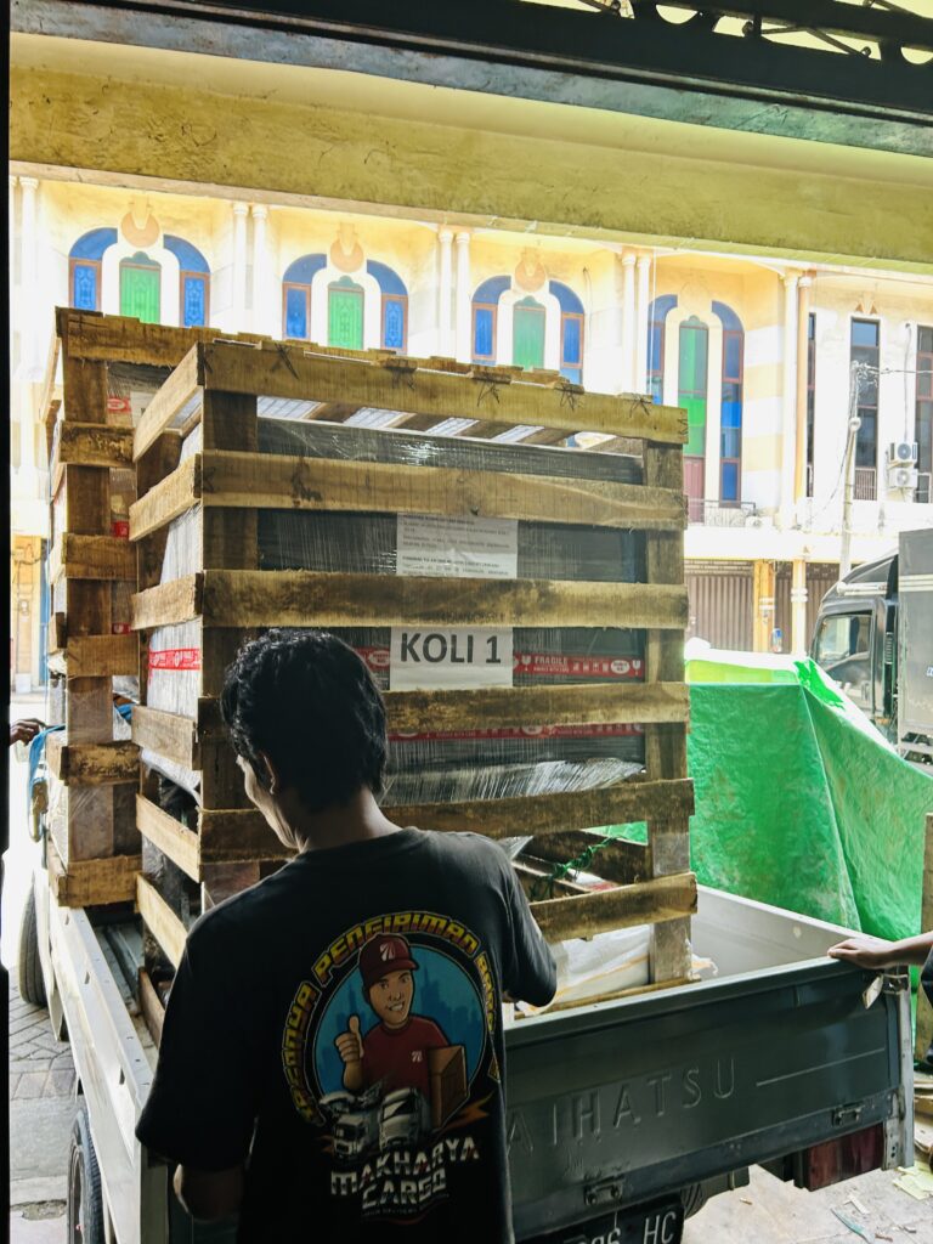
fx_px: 934
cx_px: 466
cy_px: 622
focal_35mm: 26
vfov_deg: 67.3
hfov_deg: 53.1
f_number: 1.5
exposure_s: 1/121
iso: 50
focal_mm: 5.7
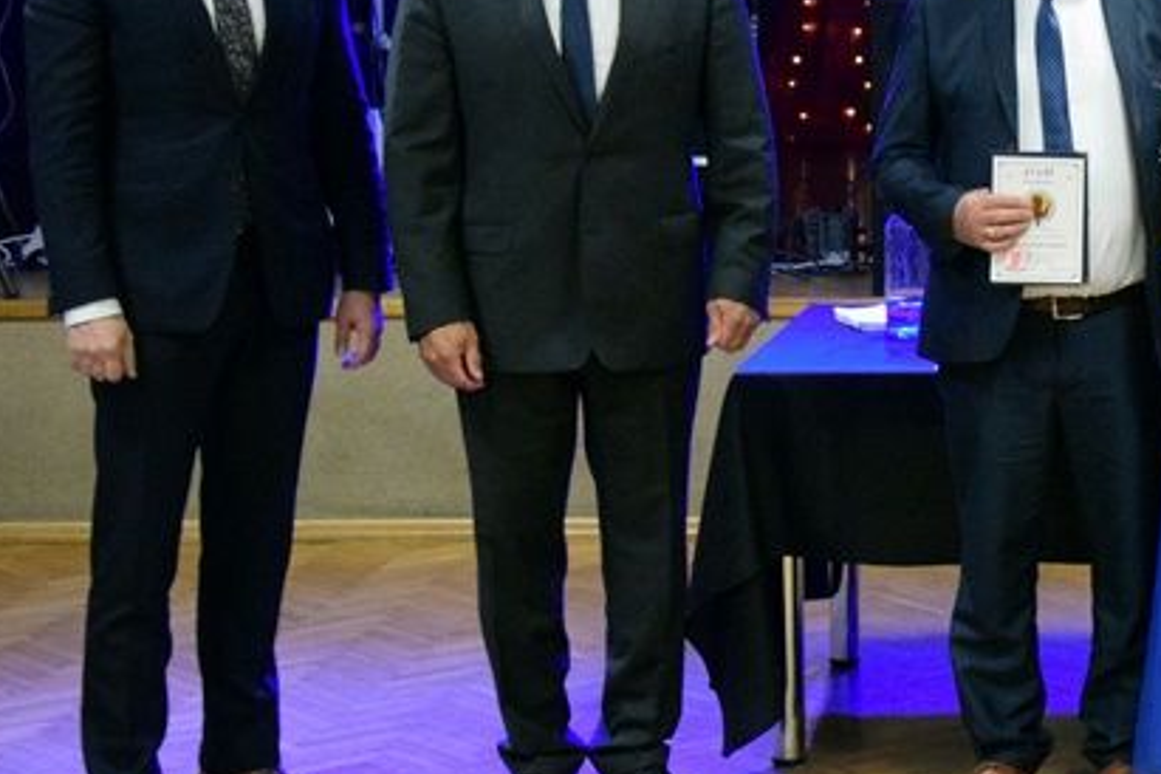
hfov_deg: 18.8
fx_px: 3386
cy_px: 215
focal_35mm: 105
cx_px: 1251
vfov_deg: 13.0
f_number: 4.2
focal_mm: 32
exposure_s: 1/100
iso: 5600
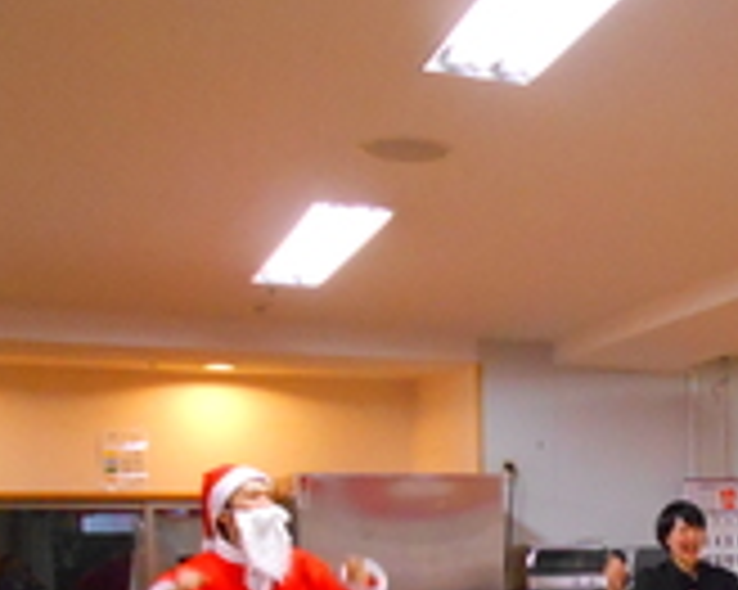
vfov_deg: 23.3
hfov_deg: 27.5
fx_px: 1353
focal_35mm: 62
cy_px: 622
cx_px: 842
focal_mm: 4.6
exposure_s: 1/80
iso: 800
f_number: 3.2
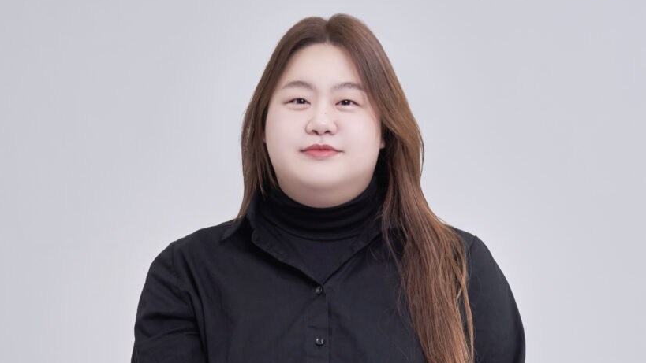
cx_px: 326
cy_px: 404
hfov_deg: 31.4
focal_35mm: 67
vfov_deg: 17.4
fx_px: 1148
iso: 400
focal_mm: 42
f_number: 7.1
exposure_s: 1/125
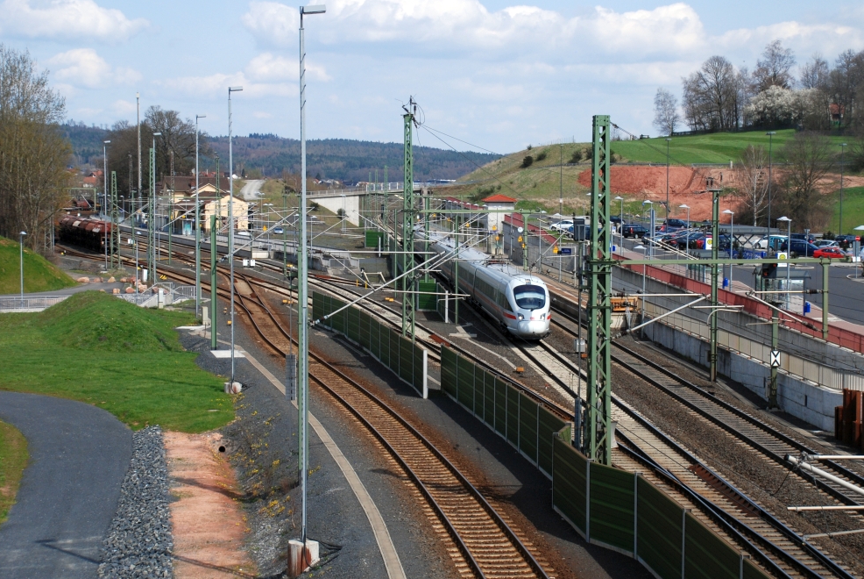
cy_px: 293
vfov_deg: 18.7
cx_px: 474
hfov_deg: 27.7
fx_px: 1754
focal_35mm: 73
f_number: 7.1
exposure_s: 1/800
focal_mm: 40
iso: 250
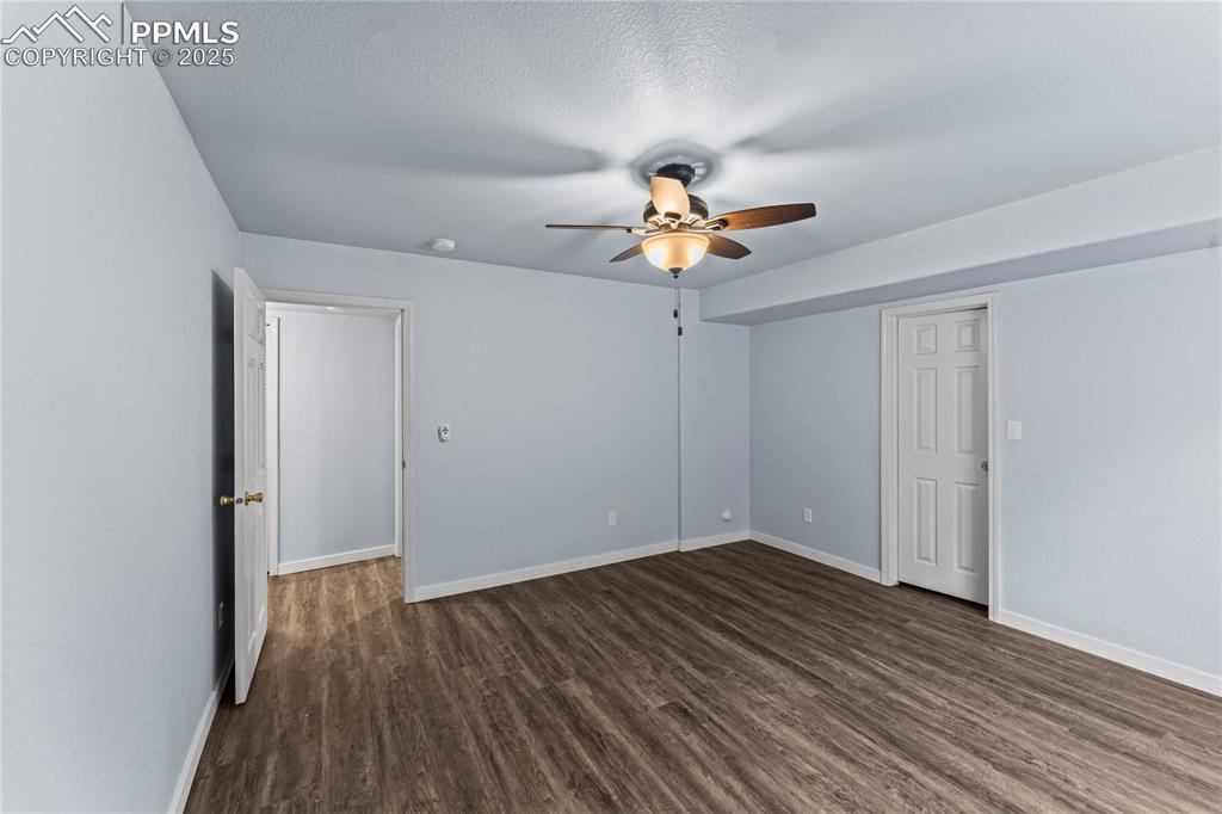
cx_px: 611
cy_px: 407
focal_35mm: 14
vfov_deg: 81.2
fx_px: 475
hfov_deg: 104.3
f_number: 8
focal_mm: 14
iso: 800
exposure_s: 1.6
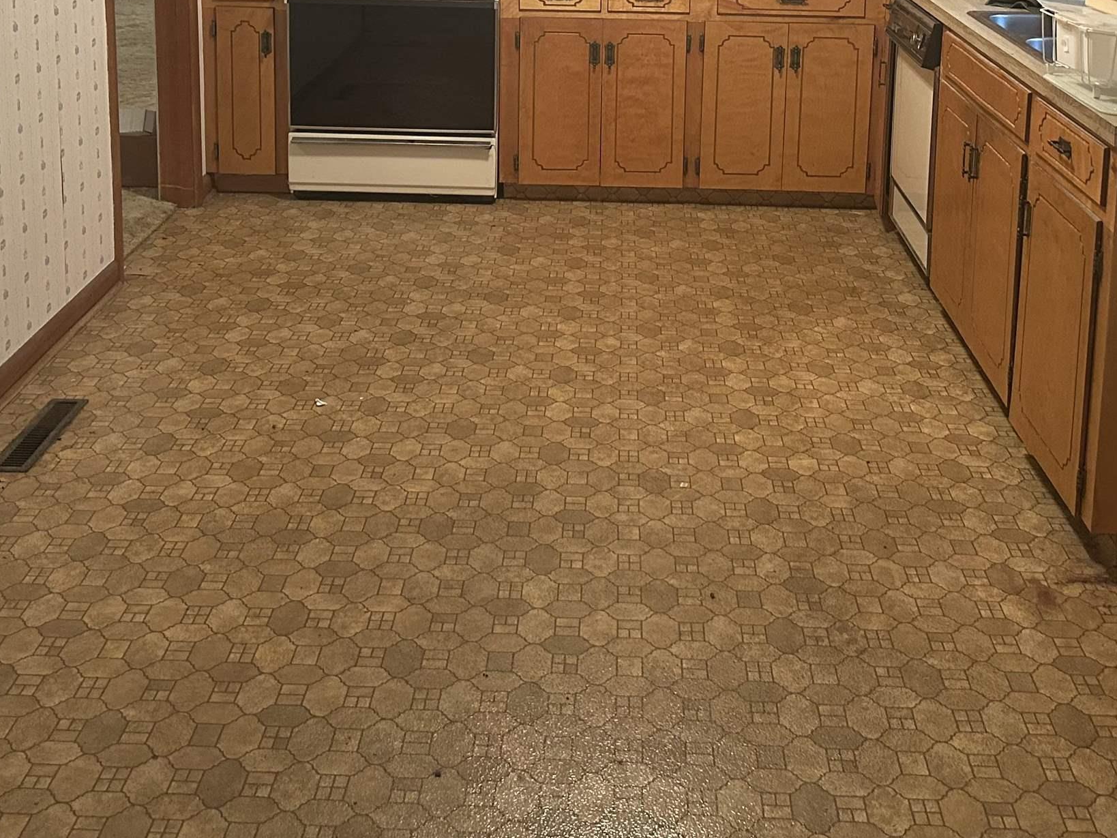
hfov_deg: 42.1
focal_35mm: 45
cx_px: 573
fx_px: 1452
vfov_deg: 30.5
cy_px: 58
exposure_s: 1/60
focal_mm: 6.86
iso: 400
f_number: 1.78
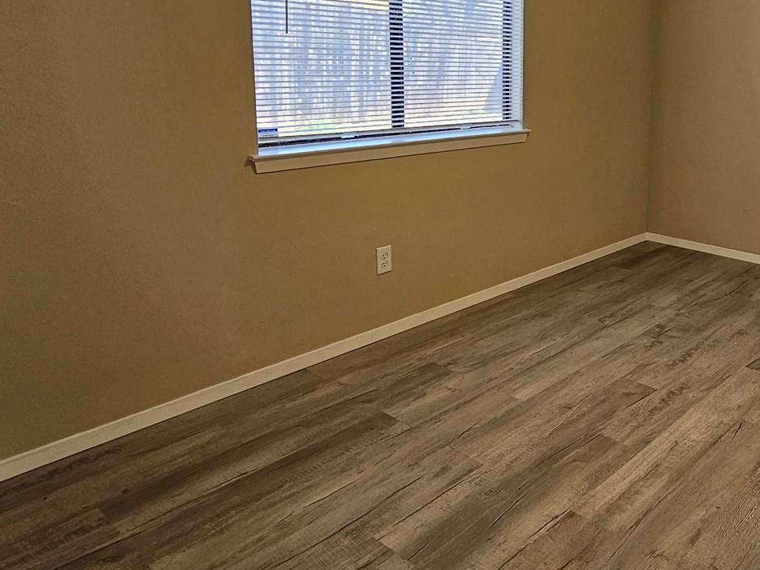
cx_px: 604
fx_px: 615
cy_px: 157
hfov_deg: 58.7
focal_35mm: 28
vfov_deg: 48.2
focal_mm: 2.2
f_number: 2.2
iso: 125
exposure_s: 1/60
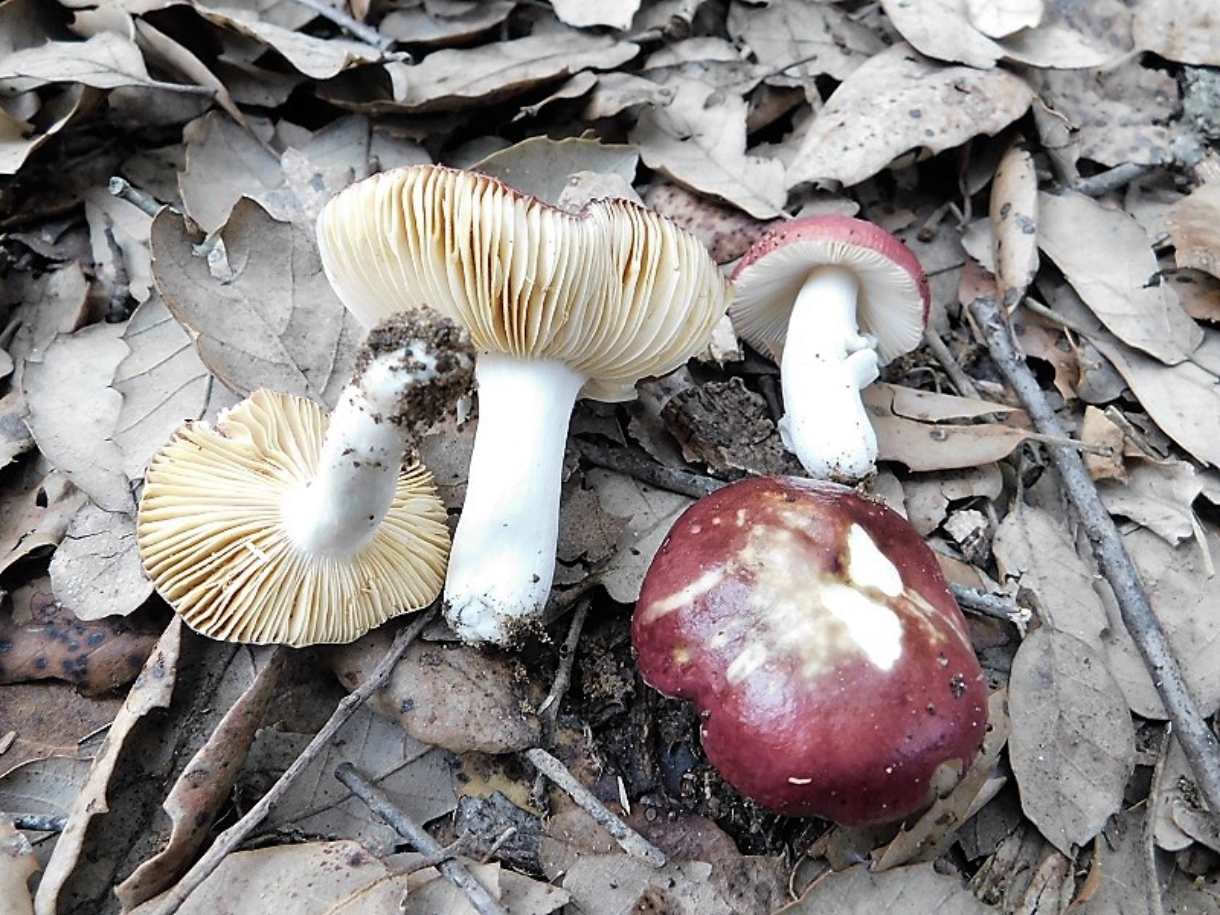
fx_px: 1057
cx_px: 610
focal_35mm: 30
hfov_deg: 60.0
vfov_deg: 46.8
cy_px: 458
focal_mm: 5.3
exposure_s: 1/30
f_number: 3.2
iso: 320
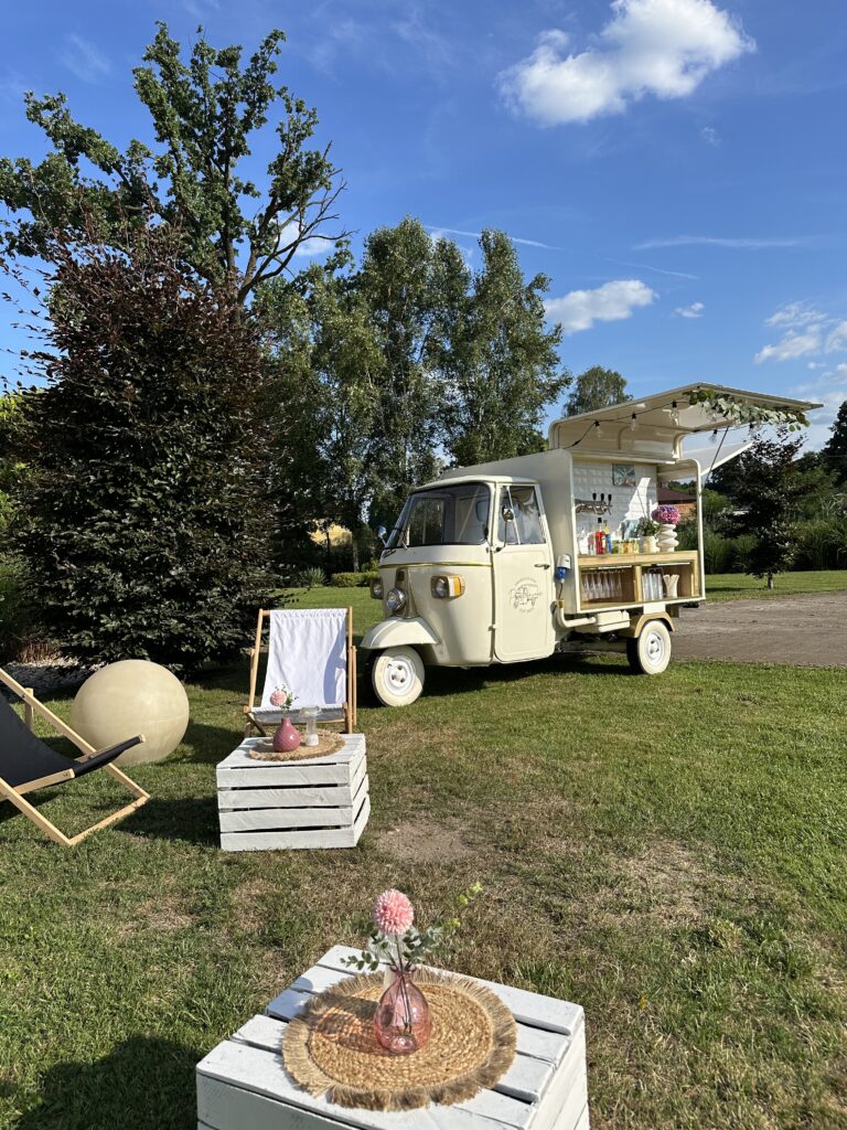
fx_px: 783
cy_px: 565
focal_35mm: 24
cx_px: 424
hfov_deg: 56.8
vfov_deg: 71.6
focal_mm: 6.86
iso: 80
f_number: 1.78
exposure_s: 1/4348
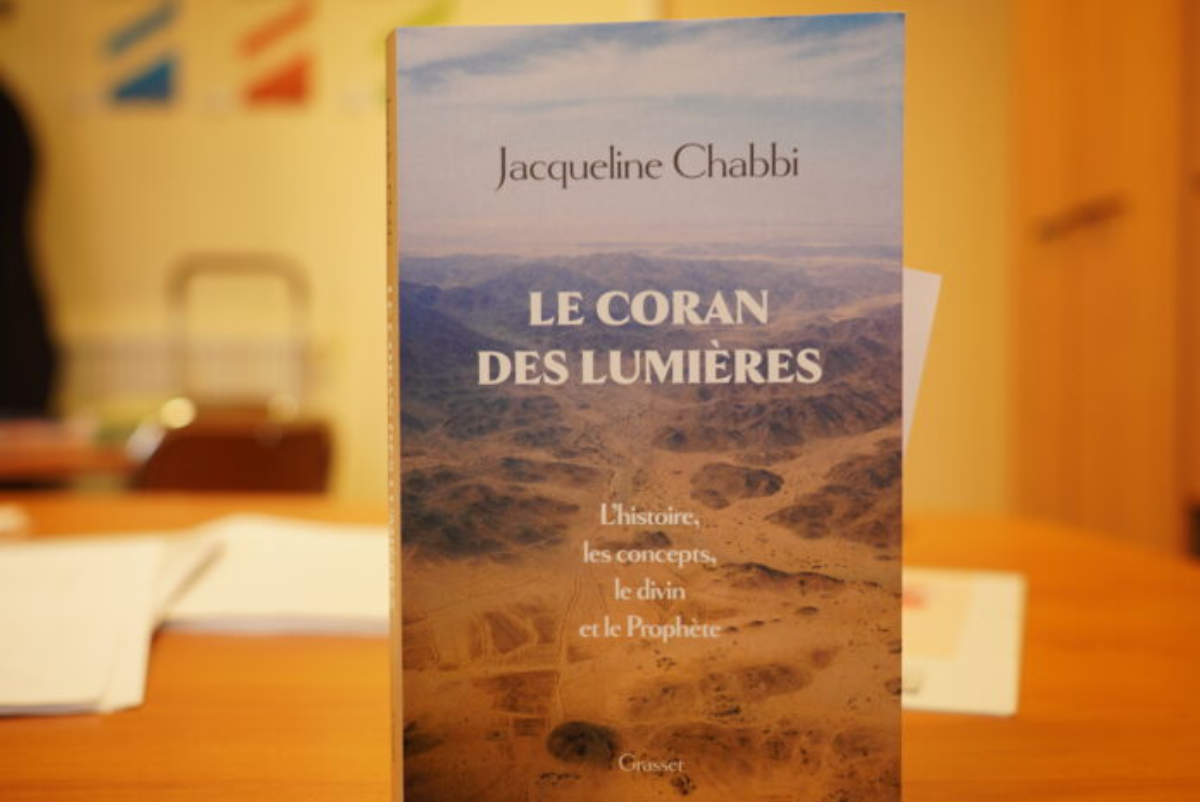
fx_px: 1351
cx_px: 600
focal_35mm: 40
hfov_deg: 47.9
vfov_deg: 33.1
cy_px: 401
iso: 160
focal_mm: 27
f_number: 2.8
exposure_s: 1/25
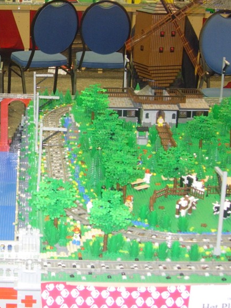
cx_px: -1
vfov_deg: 24.6
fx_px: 703
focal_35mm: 79
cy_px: 111
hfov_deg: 18.2
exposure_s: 1/7.1
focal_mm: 7.8
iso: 81
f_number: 2.8
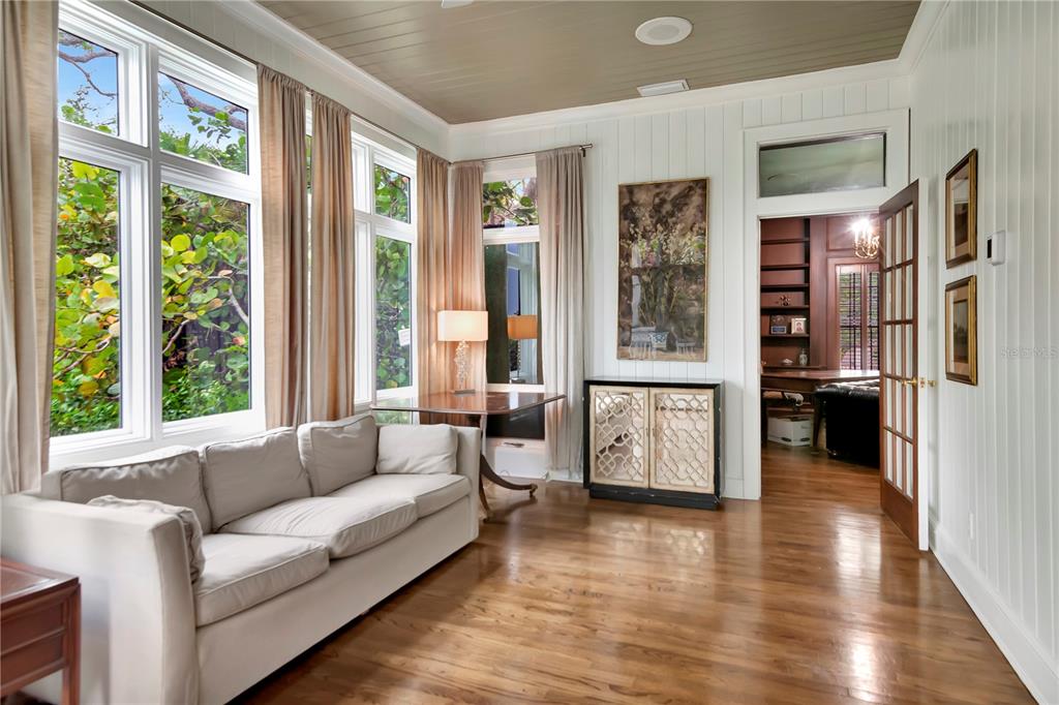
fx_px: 618
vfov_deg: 59.5
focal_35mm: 21
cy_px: 352
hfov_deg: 81.2
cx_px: 530
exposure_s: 1/60
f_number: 7.1
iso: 1000
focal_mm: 14
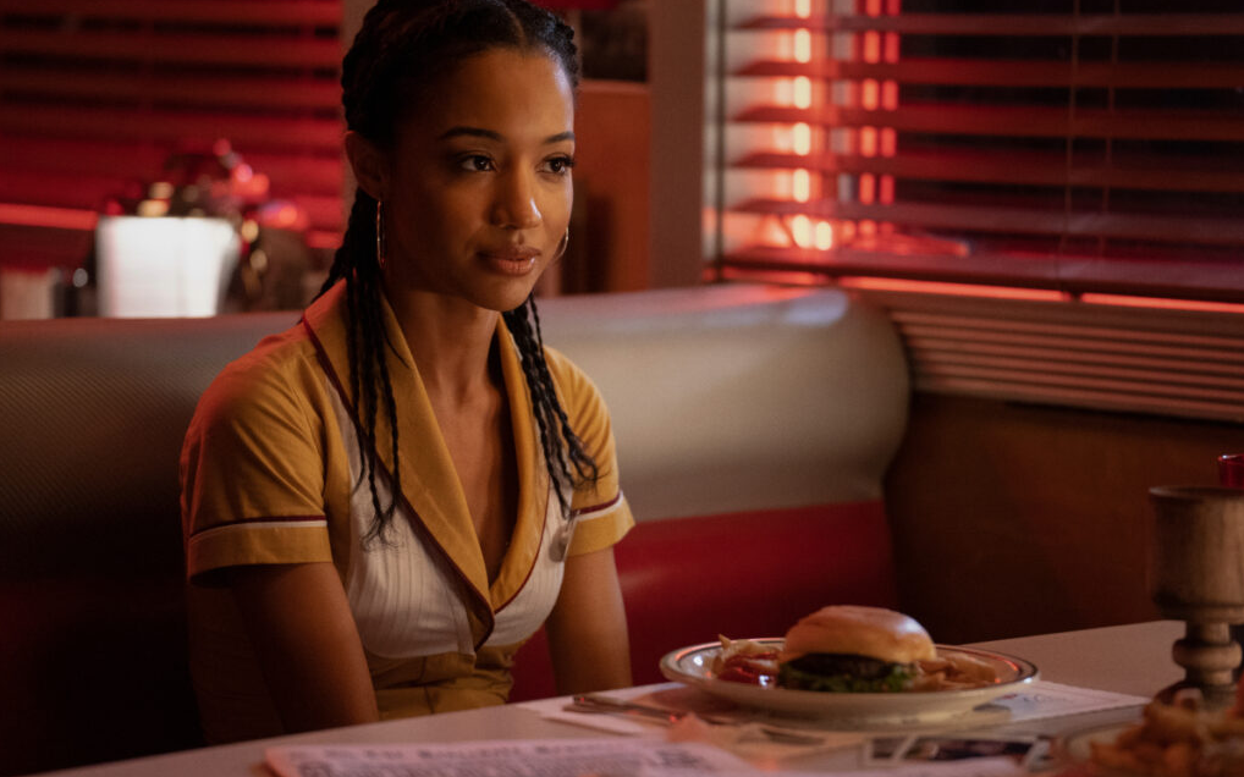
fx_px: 4170
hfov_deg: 17.0
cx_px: 623
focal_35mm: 123
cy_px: 394
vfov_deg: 10.6
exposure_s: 1/160
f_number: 2.8
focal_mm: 120
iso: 6400
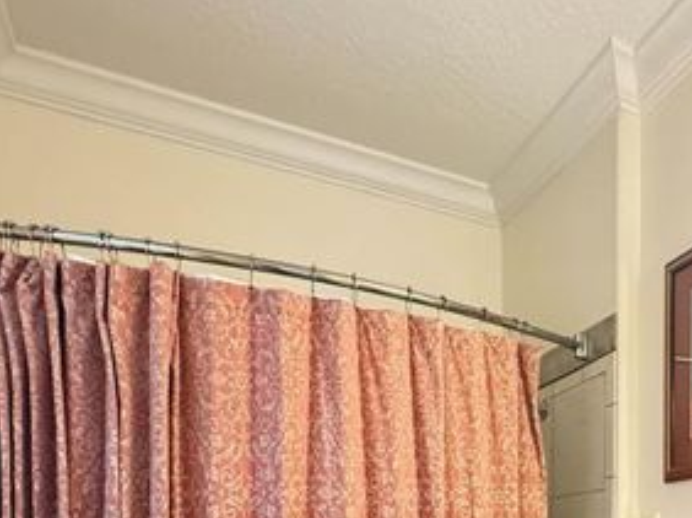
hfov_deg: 48.7
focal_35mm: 35
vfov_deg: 33.7
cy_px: 606
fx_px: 699
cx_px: 583
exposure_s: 1/60
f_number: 2.2
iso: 640
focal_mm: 2.22
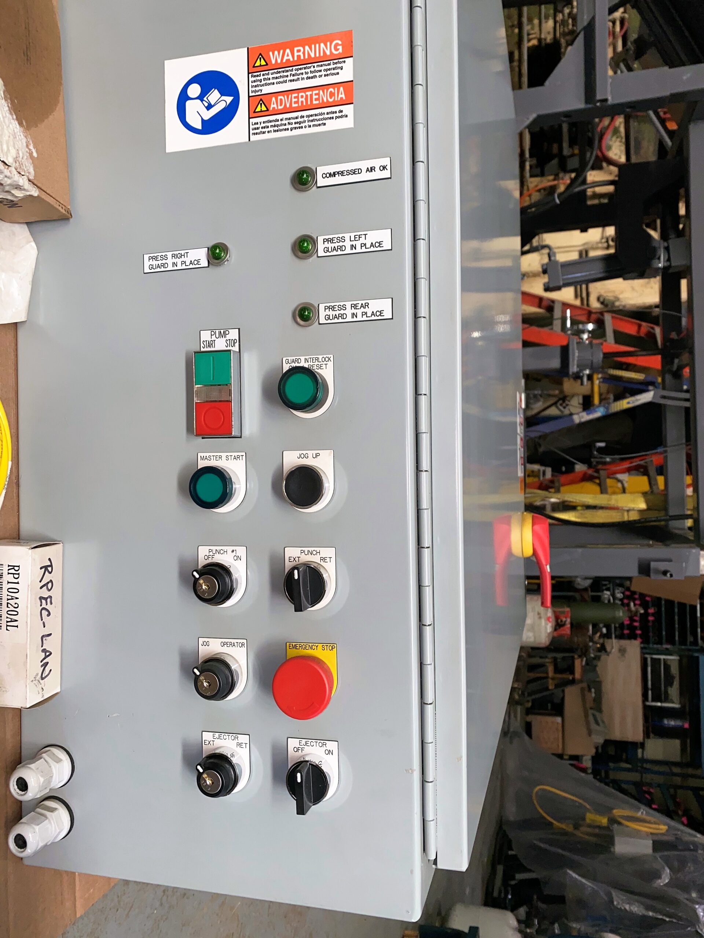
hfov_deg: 53.1
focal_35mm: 26
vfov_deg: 67.3
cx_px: 352
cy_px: 469
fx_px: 705
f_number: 1.8
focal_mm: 4.25
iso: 32
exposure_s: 1/395
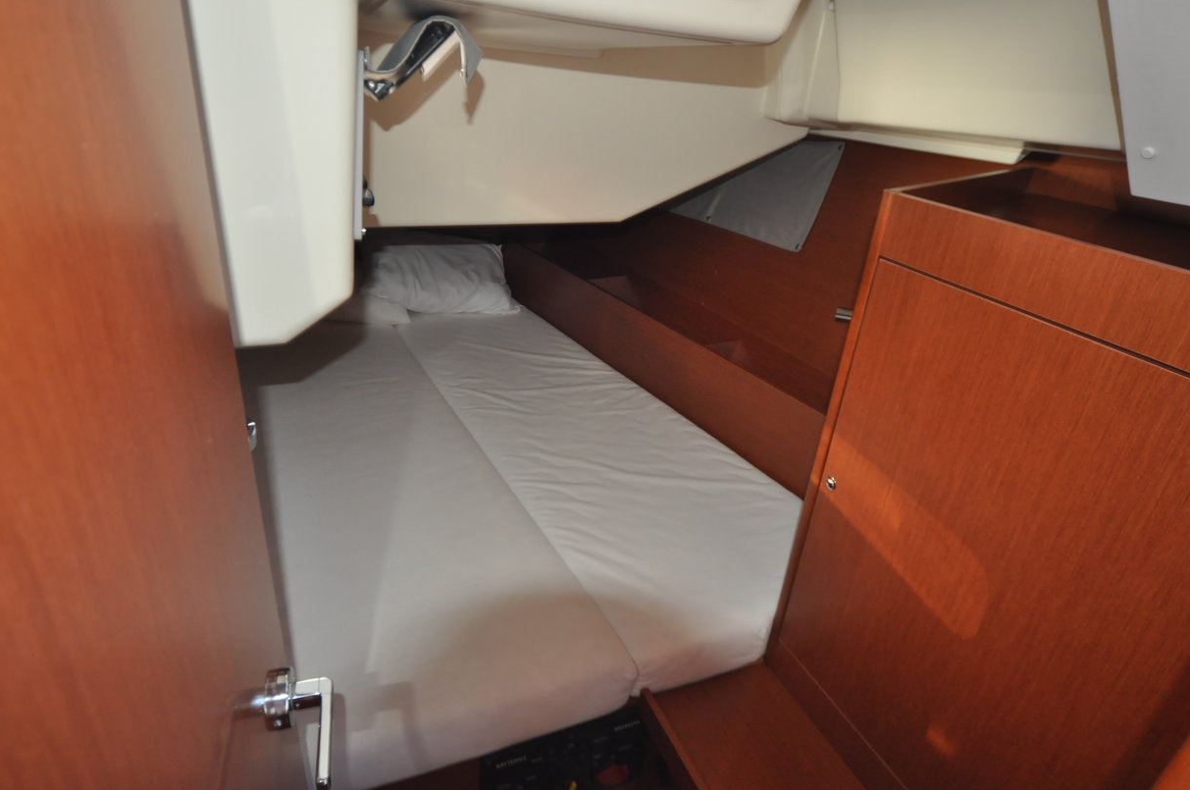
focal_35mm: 19
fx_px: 627
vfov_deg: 64.4
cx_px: 571
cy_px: 377
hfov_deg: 86.9
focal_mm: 12
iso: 800
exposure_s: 1/60
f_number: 4.5
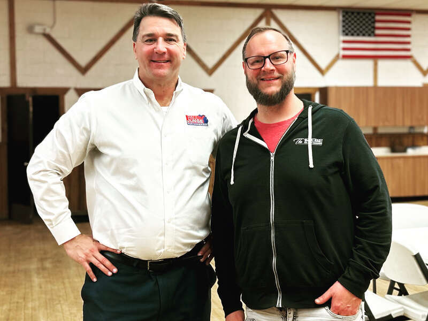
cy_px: 160
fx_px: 321
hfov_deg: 67.3
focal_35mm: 26
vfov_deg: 53.1
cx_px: 214
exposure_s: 1/120
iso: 125
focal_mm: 5.7
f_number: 1.5
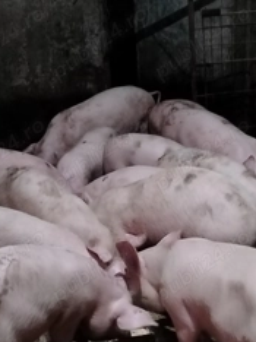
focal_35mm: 65
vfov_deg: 28.9
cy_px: 291
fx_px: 642
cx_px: 151
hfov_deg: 22.5
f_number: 1.75
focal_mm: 5.25
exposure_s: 1/20
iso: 5372
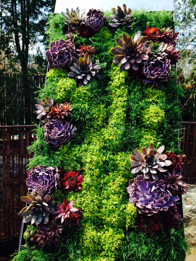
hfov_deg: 42.9
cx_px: 98
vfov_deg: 55.4
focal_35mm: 33
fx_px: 249
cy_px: 130
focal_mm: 4.12
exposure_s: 1/240
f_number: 2.4
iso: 50
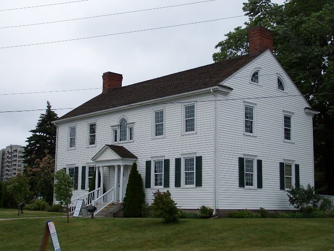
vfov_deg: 26.1
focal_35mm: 56
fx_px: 541
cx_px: 167
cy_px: 126
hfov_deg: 34.3
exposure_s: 1/250
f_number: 3.2
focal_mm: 9.3
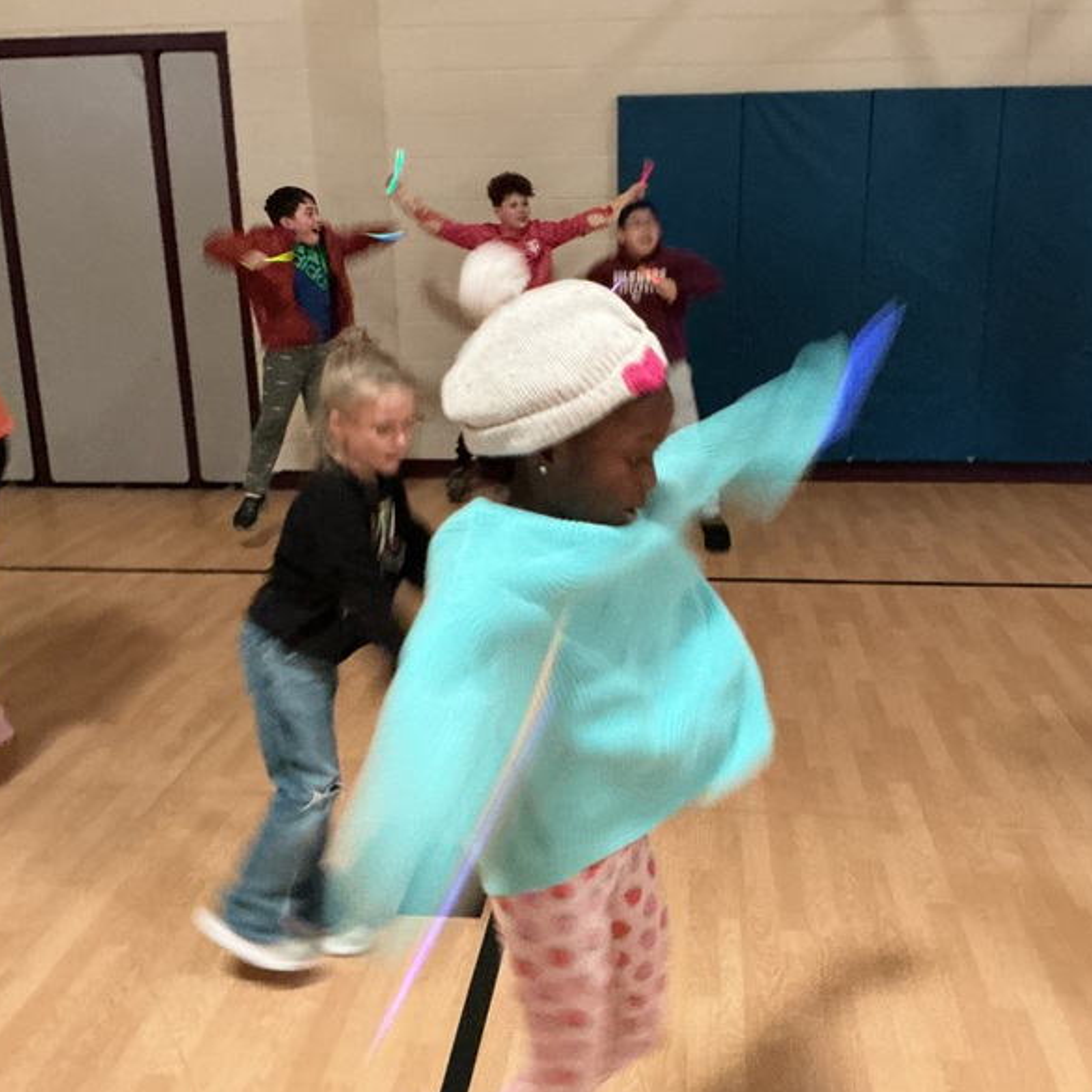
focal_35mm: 35
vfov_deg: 47.2
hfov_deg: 47.2
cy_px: 553
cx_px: 578
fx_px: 1249
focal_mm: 3
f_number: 1.8
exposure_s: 1/20
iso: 500
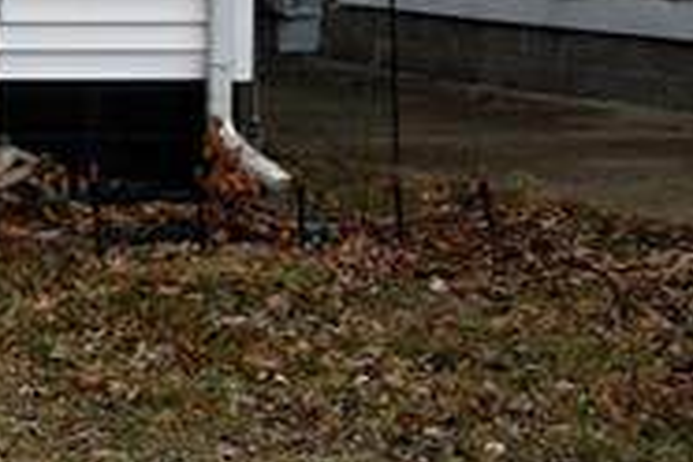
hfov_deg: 9.7
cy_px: -104
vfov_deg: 7.5
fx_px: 3503
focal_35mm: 182
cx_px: -1092
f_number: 3.8
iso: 100
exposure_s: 1/160
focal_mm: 22
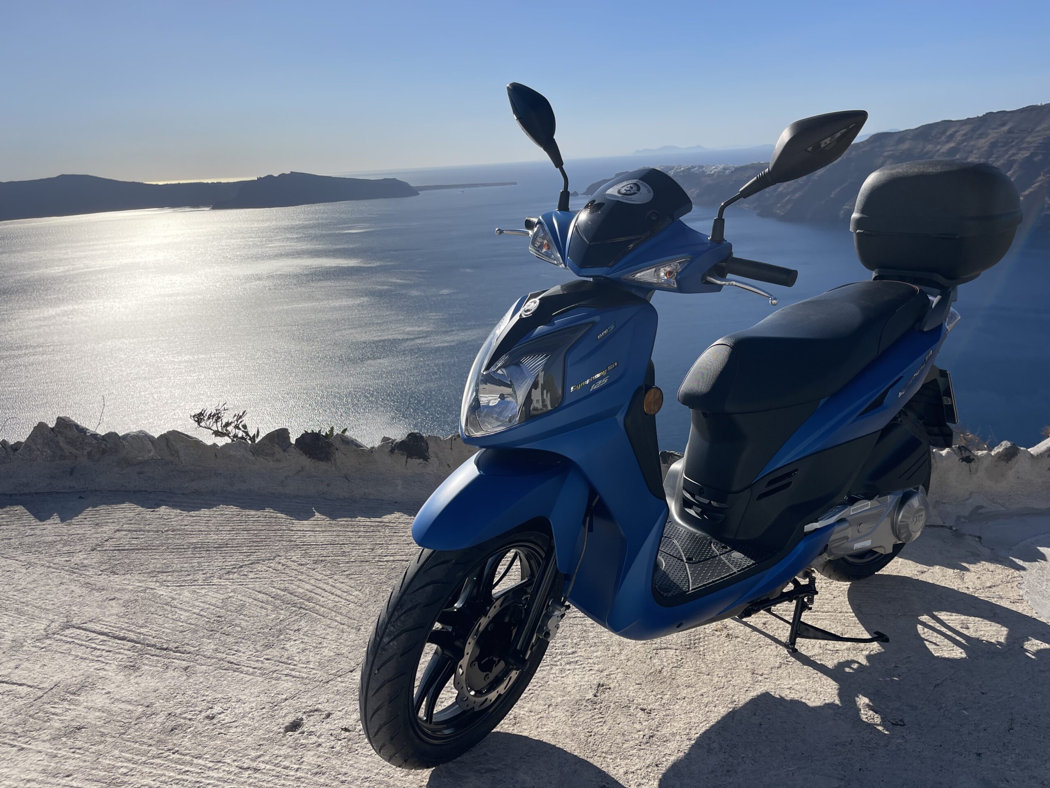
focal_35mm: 25
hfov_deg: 69.4
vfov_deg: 54.9
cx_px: 525
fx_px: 758
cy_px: 394
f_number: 1.6
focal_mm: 5.1
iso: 32
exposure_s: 1/9174
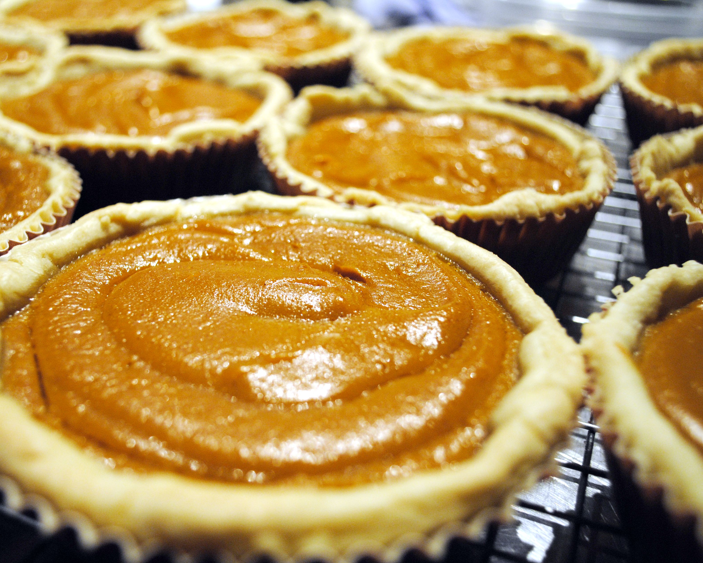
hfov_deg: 47.7
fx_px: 791
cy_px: 288
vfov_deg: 39.2
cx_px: 287
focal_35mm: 38
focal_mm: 22
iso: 560
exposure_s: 1/30
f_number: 3.8
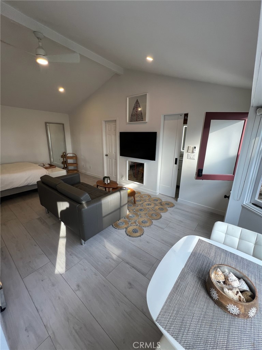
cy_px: 175
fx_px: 131
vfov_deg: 106.2
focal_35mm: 13
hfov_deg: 89.9
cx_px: 131
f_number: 1.8
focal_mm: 1.57
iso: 64
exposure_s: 1/120
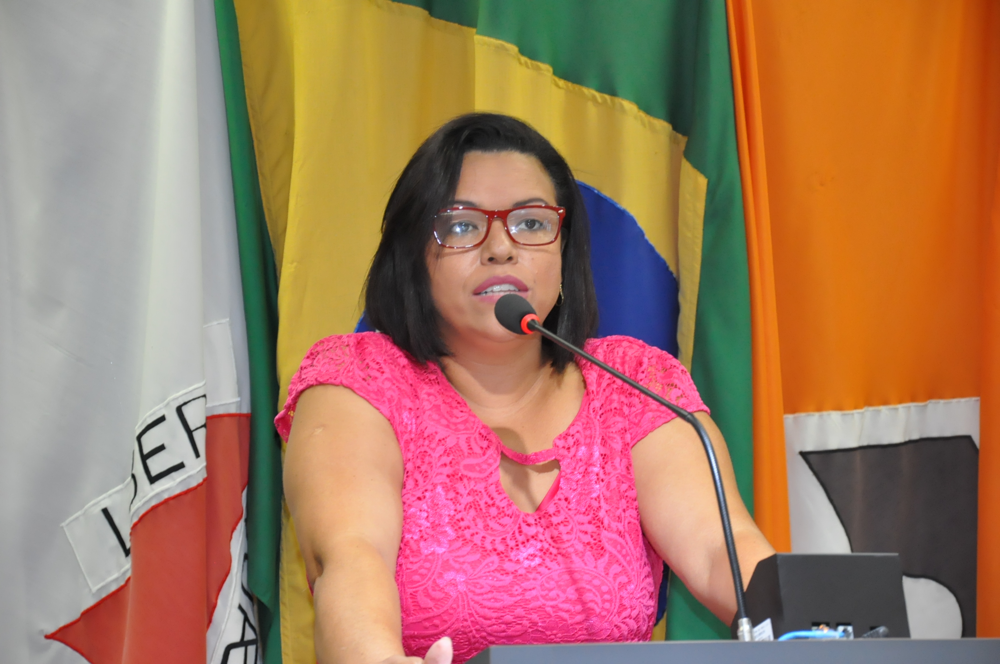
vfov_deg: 11.4
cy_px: 332
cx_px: 500
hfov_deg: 17.1
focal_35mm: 120
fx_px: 3329
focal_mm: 80
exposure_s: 1/60
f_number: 5.3
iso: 2000
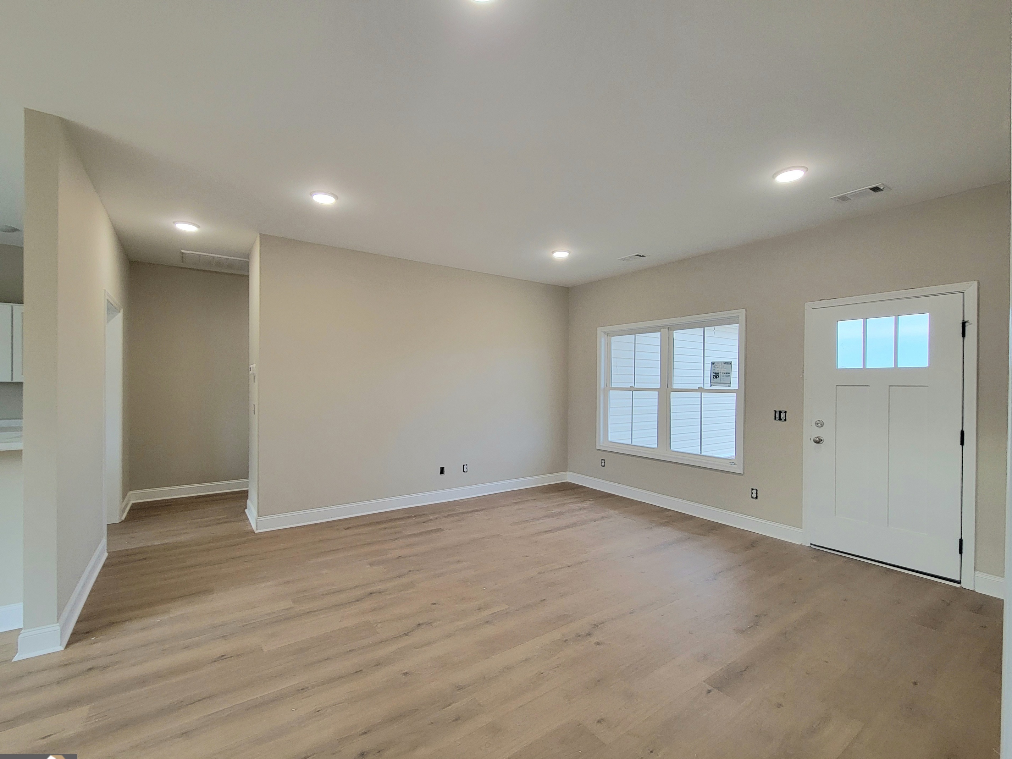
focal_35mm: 14
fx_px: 409
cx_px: 500
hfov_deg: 102.1
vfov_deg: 85.7
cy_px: 386
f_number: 2.2
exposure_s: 1/60.2
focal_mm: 2.2
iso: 100
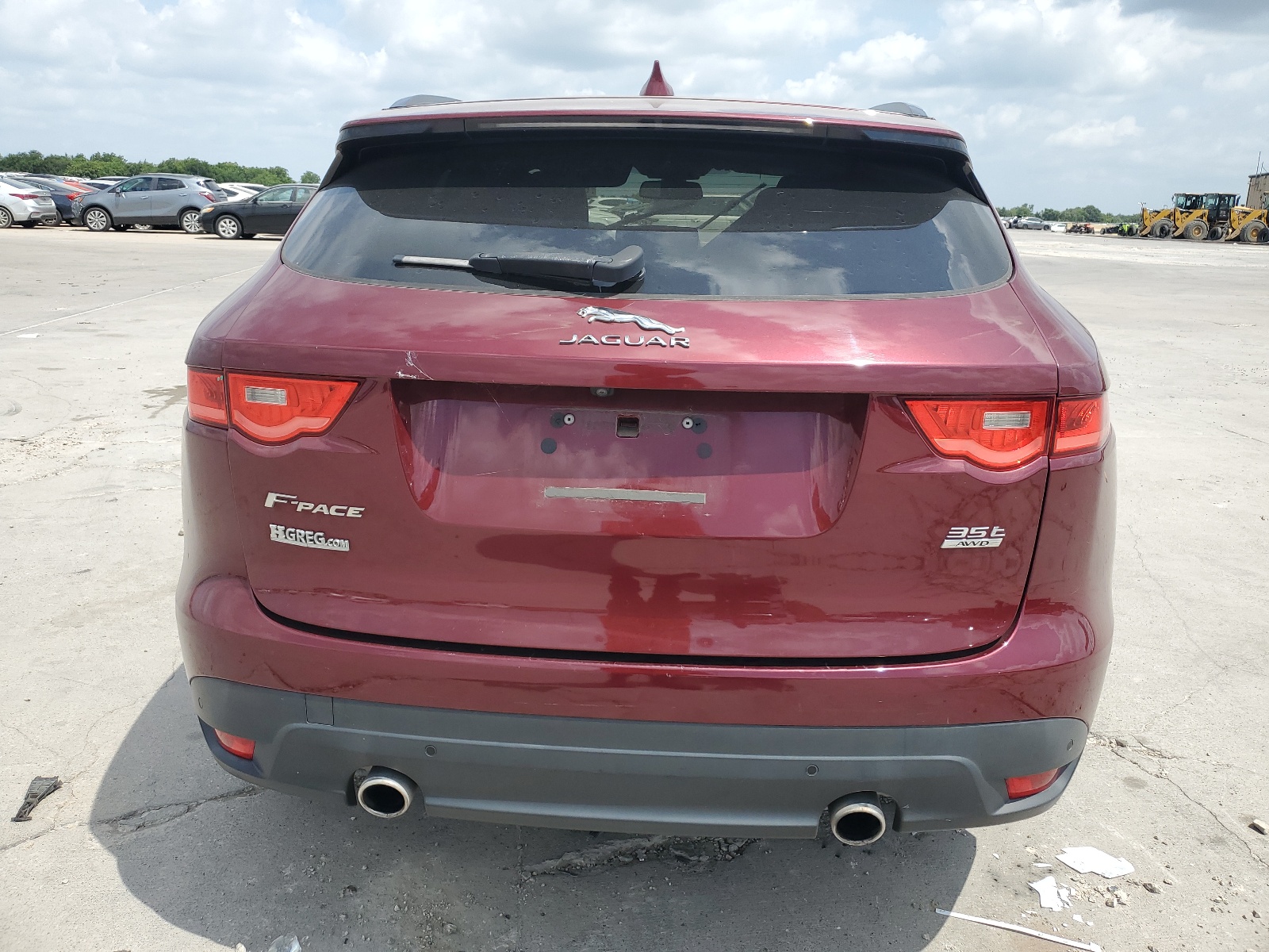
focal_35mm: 26
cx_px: 634
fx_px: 953
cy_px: 476
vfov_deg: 53.1
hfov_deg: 67.3
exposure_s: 1/2500
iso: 50
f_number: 1.5
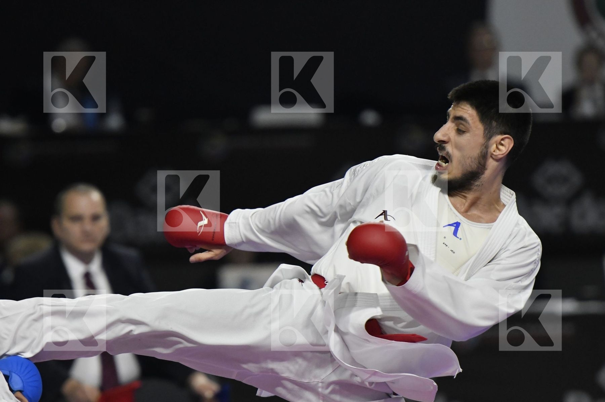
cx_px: 302
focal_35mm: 420
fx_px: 7054
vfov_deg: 3.3
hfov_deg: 4.9
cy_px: 201
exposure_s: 1/1000
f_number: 4
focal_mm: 280
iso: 2000
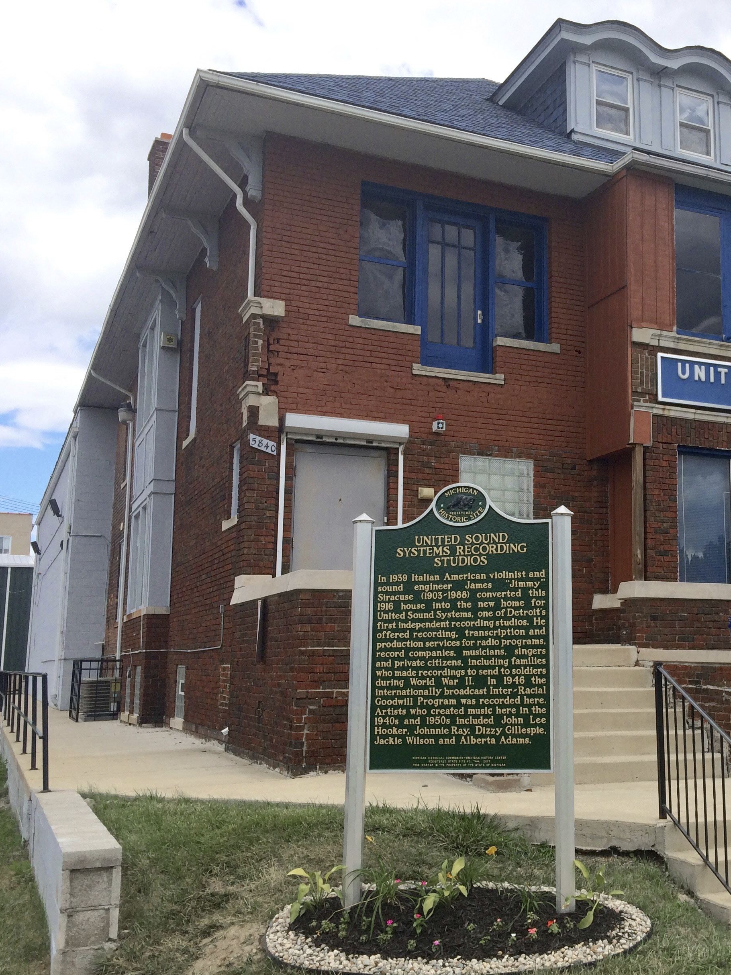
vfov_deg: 47.9
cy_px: 485
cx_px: 582
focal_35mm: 39
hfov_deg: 35.7
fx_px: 1098
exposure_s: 1/1466
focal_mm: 4.15
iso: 32
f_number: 2.2
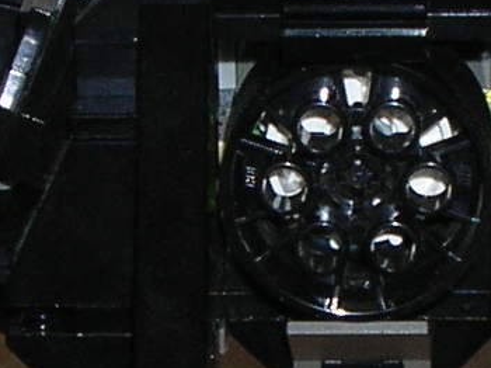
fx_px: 4720
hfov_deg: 6.0
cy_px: 240
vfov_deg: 4.5
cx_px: 324
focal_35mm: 333
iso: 50
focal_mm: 8.5
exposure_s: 1/60.1
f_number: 3.3
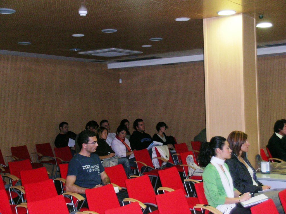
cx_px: 143
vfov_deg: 25.7
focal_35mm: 57
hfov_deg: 33.8
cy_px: 107
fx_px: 471
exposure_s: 1/60.1
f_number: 3.6
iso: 200
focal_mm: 11.8
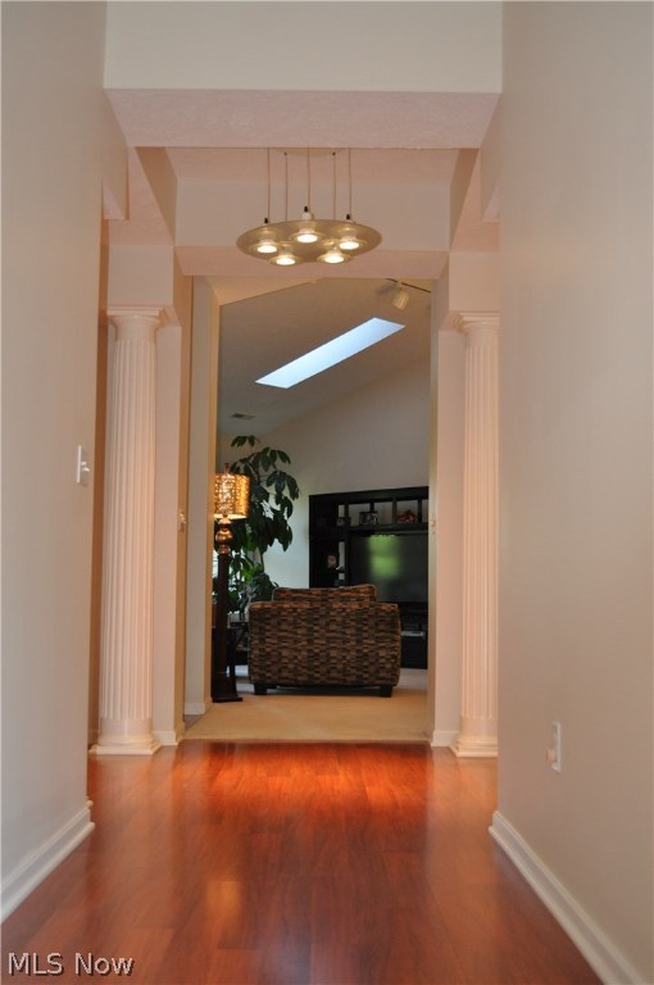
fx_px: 1148
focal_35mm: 42
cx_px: 327
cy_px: 492
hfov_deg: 31.8
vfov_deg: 46.5
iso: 800
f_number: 4.5
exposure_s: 1/80
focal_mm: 28
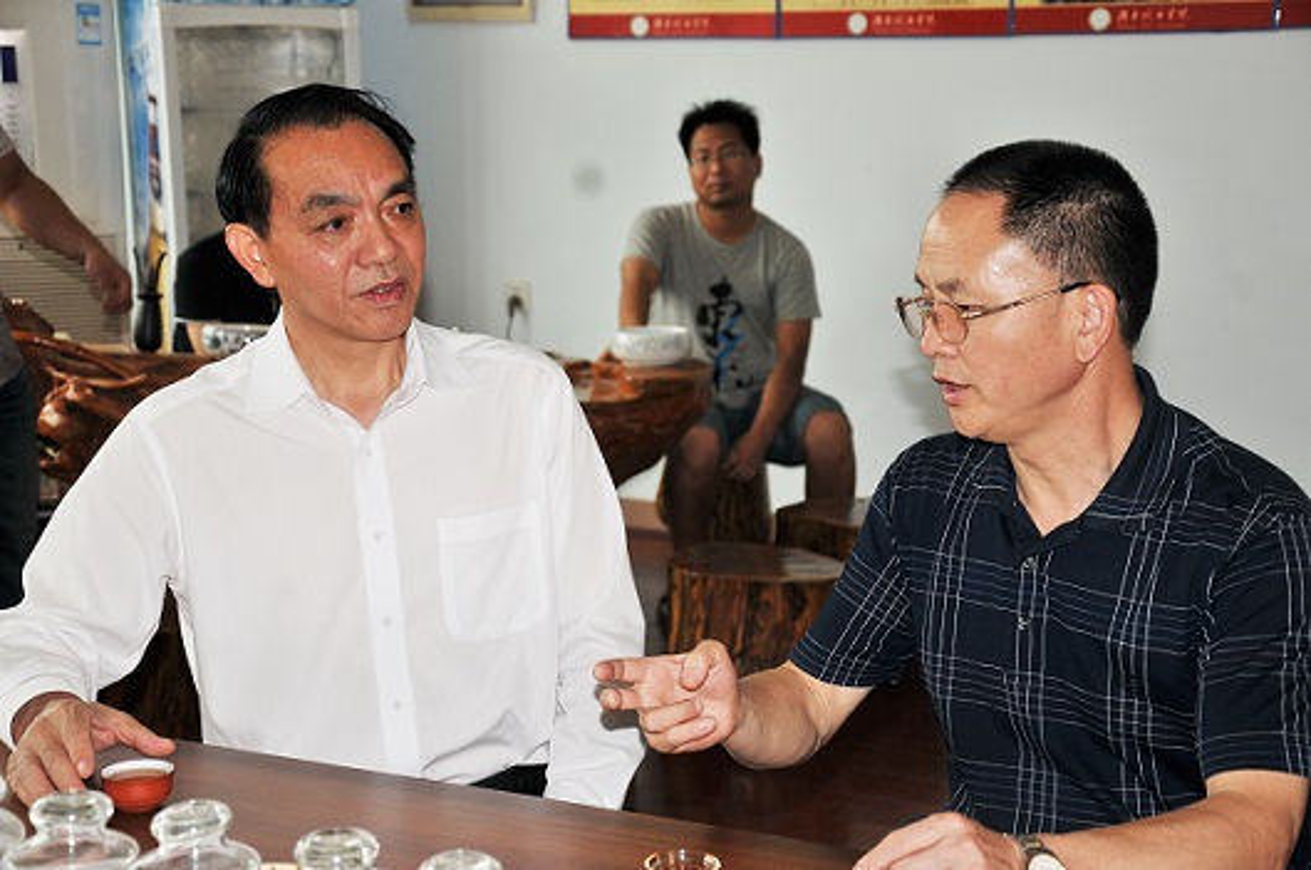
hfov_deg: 29.9
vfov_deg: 20.1
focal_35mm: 68
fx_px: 2454
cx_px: 656
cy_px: 435
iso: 200
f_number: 4.8
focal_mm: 45
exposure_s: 1/125
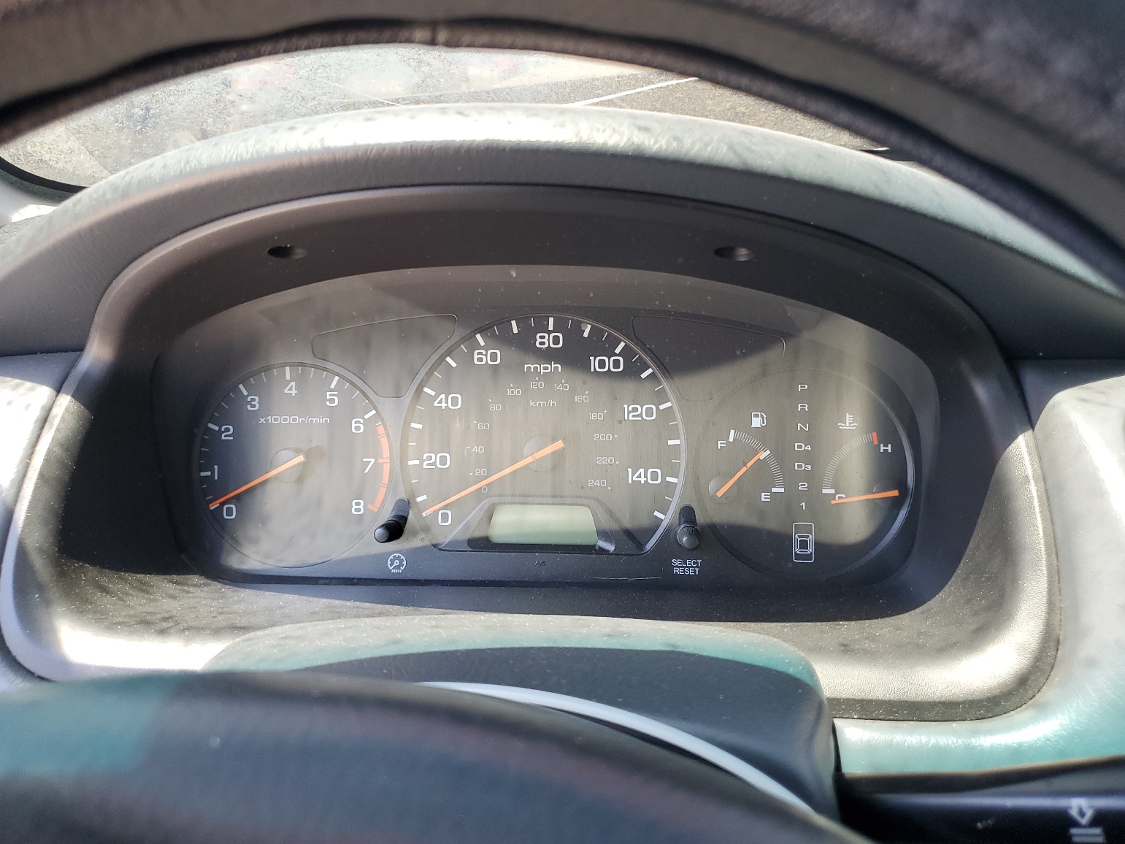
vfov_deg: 51.4
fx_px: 878
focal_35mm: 27
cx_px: 569
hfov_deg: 65.3
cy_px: 407
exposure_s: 1/100
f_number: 1.5
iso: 74
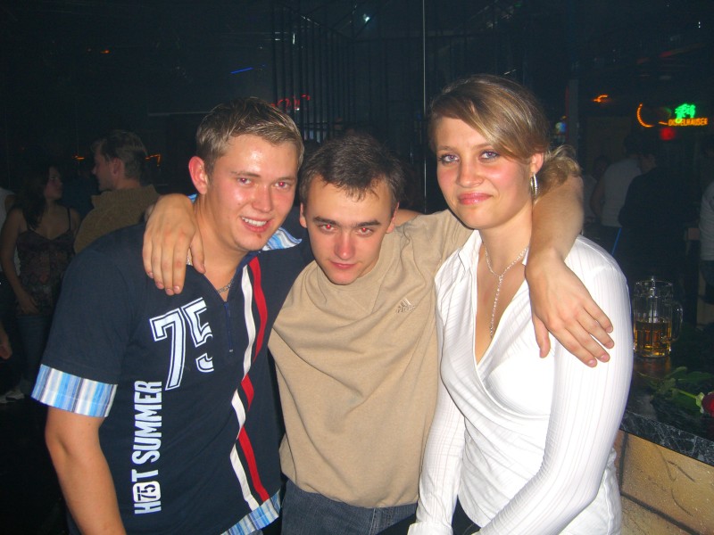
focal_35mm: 38
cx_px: 357
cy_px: 268
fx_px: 784
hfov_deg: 49.0
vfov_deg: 37.7
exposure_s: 1/60
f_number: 2.8
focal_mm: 7.9
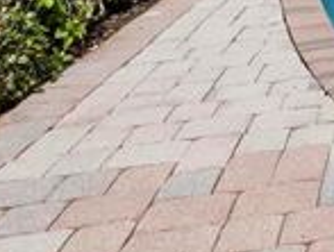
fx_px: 648
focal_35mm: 67
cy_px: -185
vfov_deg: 18.1
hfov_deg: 21.7
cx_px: 556
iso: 200
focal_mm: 7
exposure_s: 1/125
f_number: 11
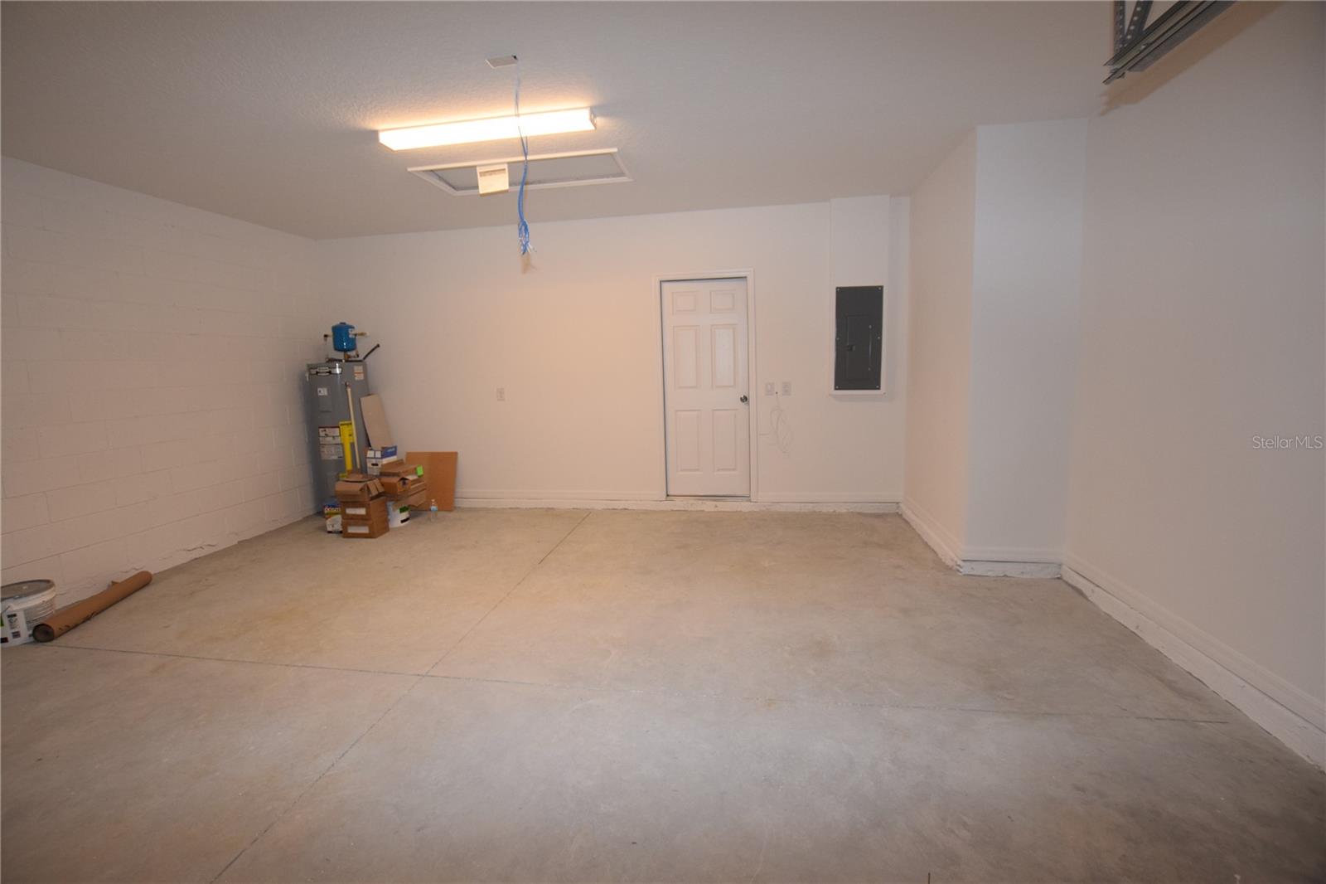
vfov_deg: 77.3
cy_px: 442
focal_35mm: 15
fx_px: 552
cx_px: 663
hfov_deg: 100.4
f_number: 4.5
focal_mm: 10
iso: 800
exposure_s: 1/80
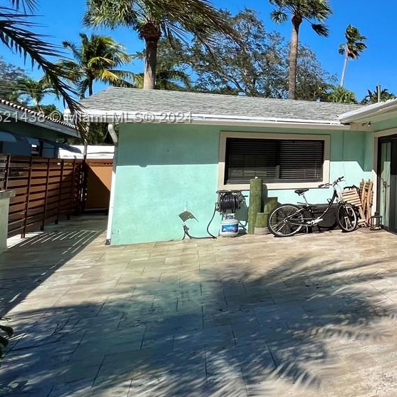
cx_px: 535
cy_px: 118
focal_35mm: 33
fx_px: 428
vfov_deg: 48.5
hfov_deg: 33.5
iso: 32
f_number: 1.8
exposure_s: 1/2874
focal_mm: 1.57
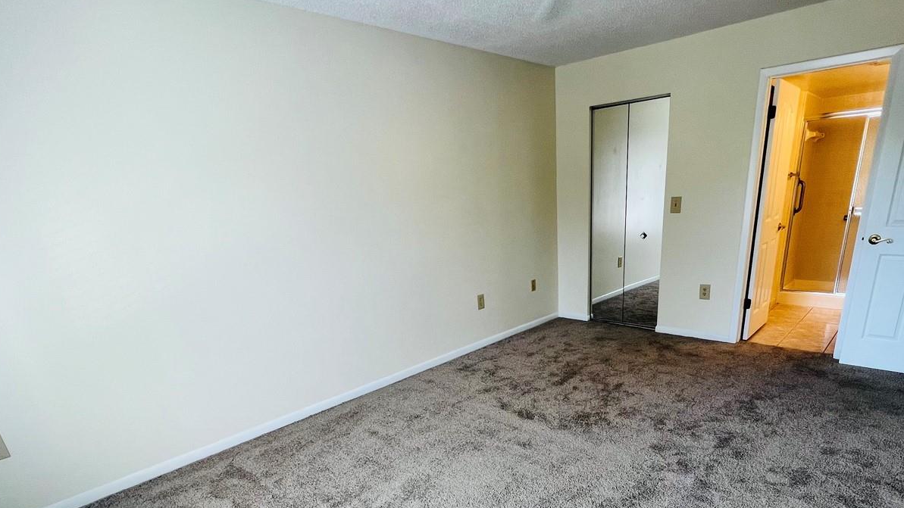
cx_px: 498
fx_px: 455
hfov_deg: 89.3
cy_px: 365
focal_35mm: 19
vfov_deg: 56.2
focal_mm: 1.57
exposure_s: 1/120
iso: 64
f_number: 1.8
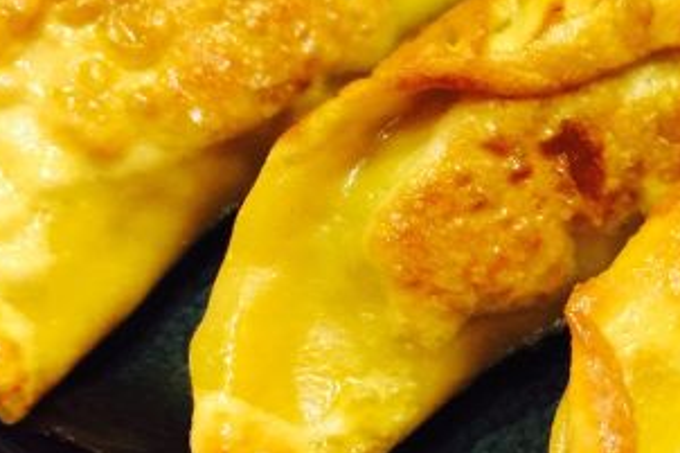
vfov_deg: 19.4
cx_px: 538
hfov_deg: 28.3
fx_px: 1321
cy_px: 292
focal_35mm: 70
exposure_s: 1/8
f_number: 2.2
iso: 160
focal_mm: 4.15
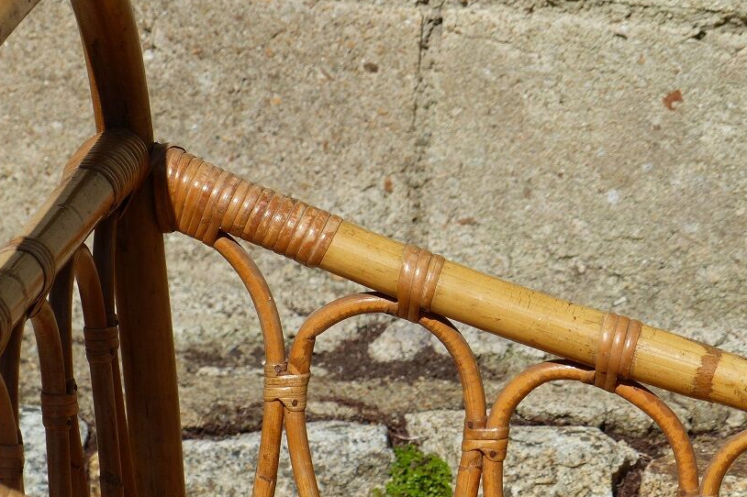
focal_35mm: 282
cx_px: 319
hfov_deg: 7.3
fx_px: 5849
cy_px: 283
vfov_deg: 4.9
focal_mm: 37.3
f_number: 4
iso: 100
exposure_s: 1/1600
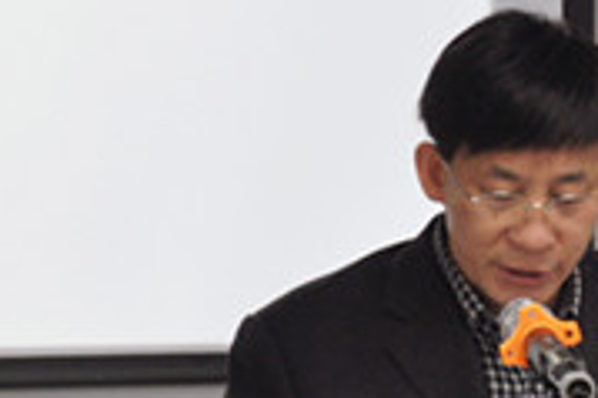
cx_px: -47
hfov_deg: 3.6
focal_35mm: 573
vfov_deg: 2.4
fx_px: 9506
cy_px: 105
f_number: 5.6
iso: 450
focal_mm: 105
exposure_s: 1/60
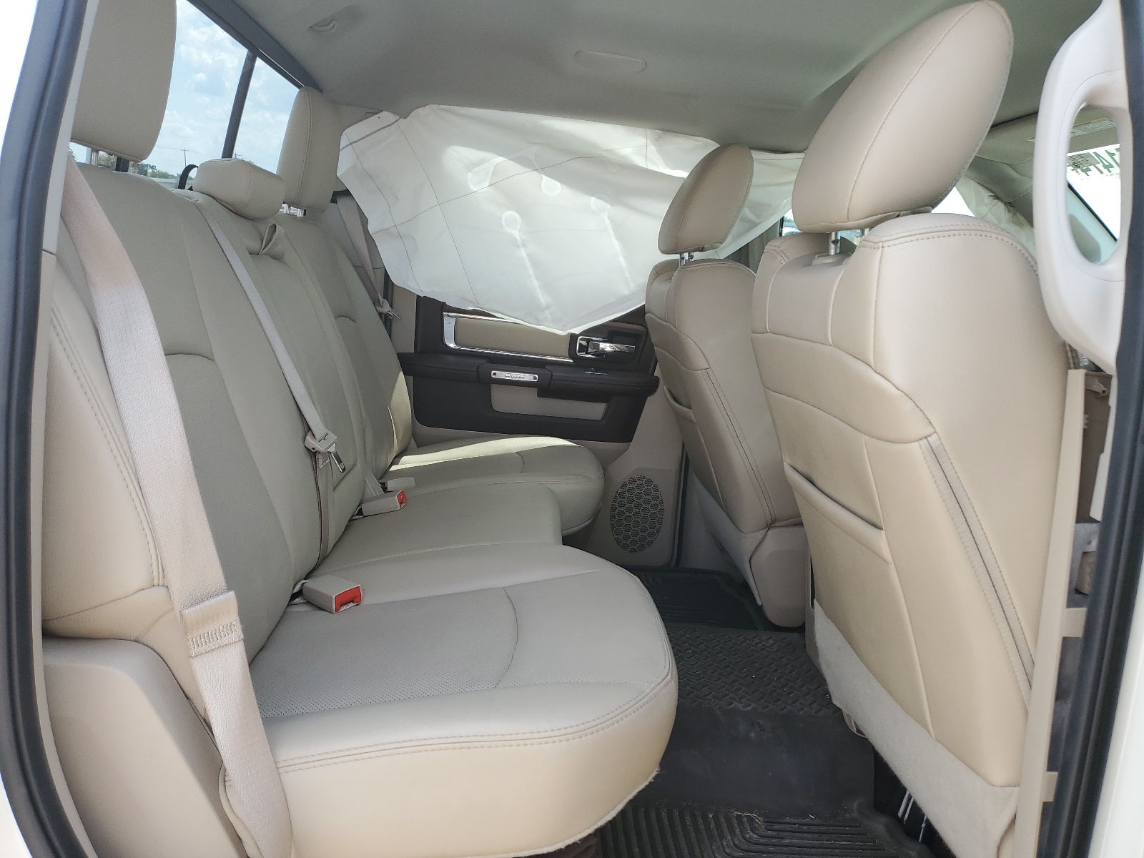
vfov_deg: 53.1
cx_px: 572
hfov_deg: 67.3
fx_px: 859
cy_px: 429
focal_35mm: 26
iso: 50
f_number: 1.5
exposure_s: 1/476
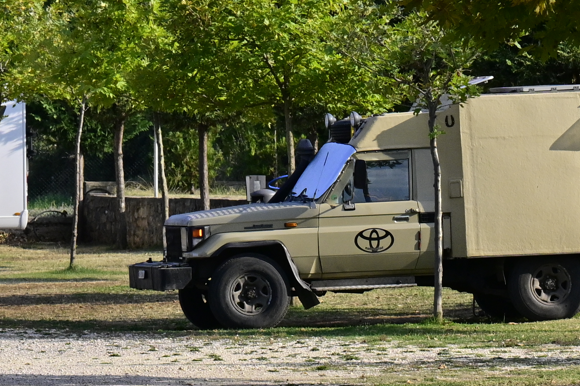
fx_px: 5542
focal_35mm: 344
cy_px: 272
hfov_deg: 6.0
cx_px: -145
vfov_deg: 4.0
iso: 400
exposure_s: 1/1000
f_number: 8
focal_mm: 70
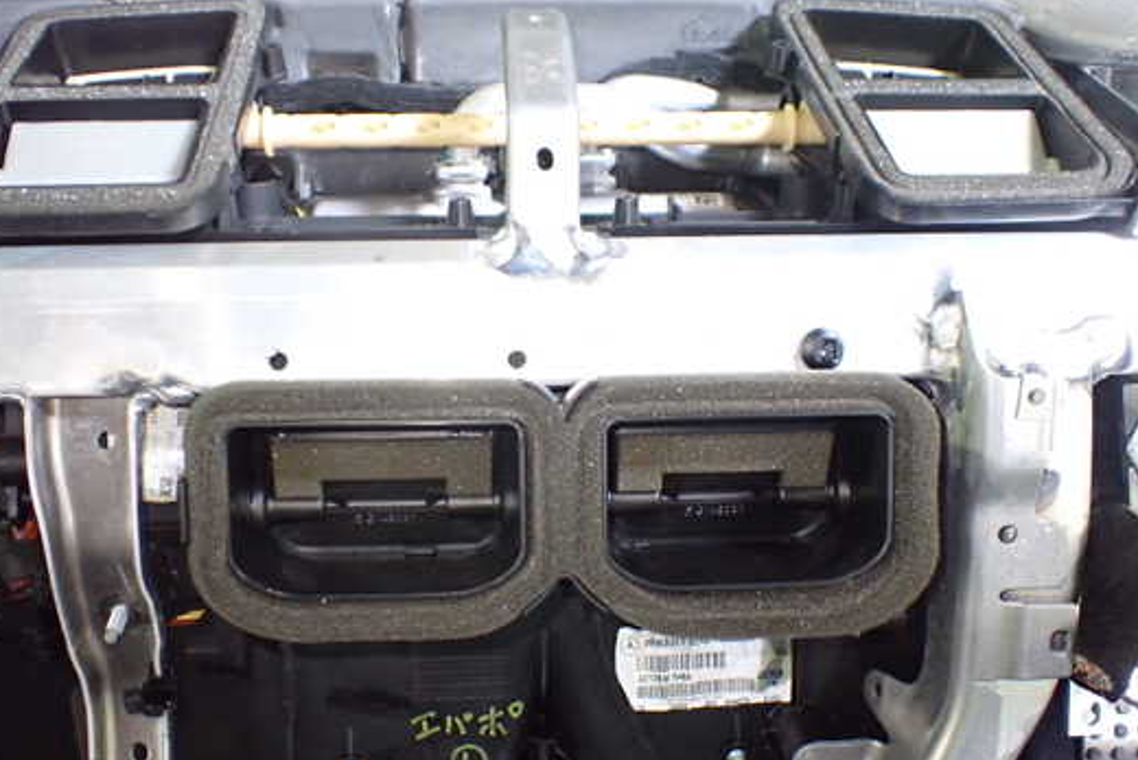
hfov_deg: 53.1
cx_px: 536
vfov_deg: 36.9
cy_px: 401
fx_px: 1138
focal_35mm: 36
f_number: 2.3
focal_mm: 5.4
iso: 800
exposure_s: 1/30
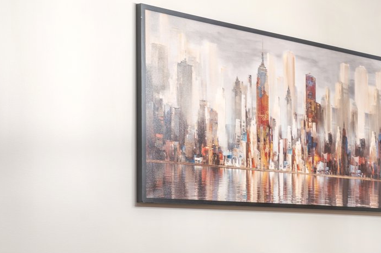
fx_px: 1026
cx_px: 474
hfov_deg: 19.6
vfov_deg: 13.9
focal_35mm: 97
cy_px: 231
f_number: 9
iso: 80
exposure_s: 2.5
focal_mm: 33
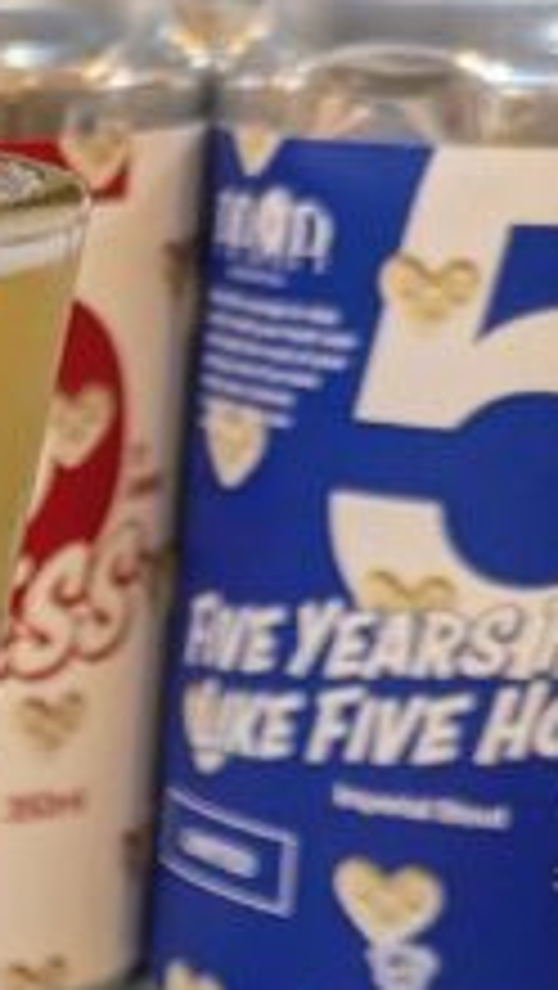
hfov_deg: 8.1
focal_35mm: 127
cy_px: 898
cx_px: -1143
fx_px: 3335
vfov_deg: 16.6
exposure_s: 1/24
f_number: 1.89
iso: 126
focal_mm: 5.43
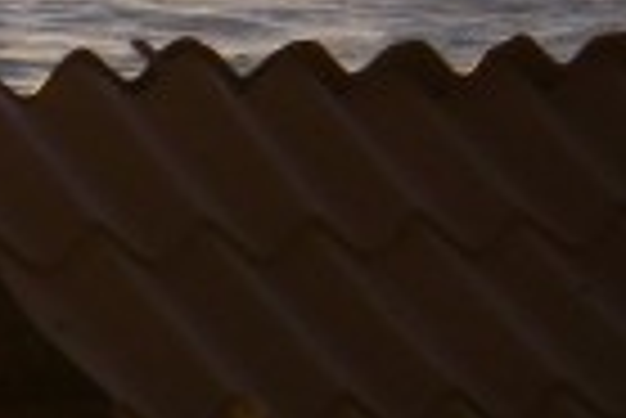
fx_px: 7555
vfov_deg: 3.2
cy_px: -292
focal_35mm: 434
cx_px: -531
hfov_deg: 4.7
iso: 64
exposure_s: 1/250
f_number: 3.9
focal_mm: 16
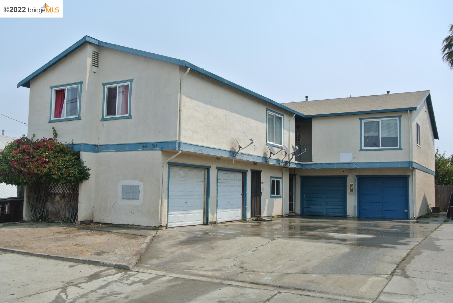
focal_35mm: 35
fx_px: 441
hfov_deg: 54.4
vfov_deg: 38.0
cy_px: 152
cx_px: 226
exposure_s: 1/500
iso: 100
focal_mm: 13.1
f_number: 5.6
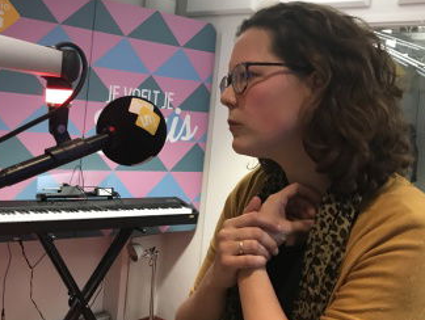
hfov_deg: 43.8
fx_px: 529
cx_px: 206
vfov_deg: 33.6
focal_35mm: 43
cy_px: 134
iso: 100
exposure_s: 1/14
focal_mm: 3.99
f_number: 1.8
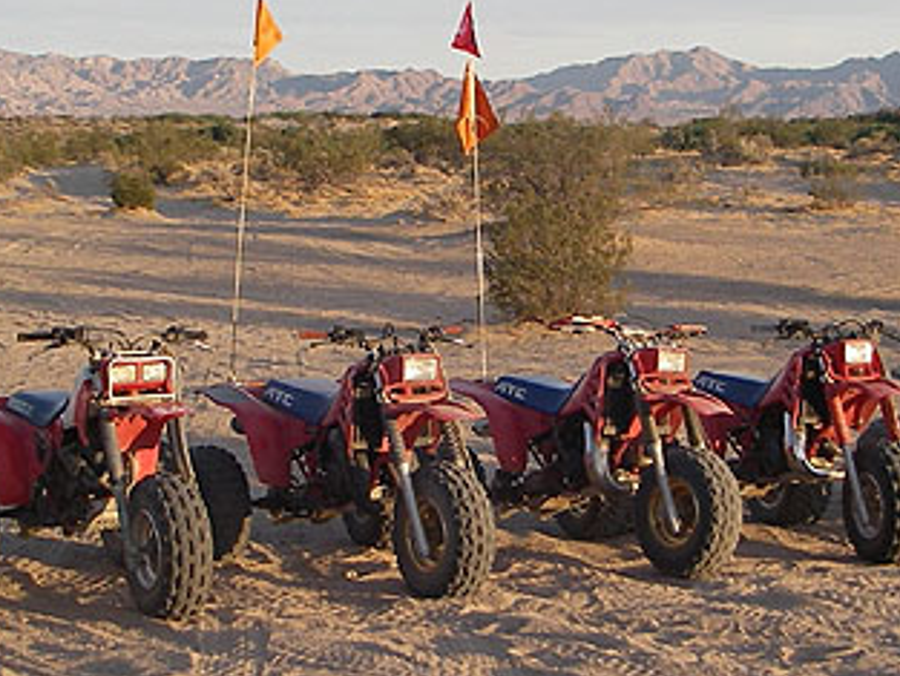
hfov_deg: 20.2
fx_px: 2523
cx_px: 420
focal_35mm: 97
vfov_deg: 15.2
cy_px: 276
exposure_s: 1/250
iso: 64
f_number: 3.3
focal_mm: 6.3
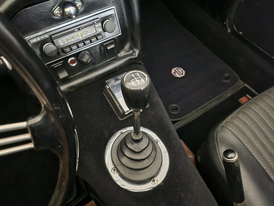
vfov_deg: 56.8
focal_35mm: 24
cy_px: 103
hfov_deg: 71.6
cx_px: 137
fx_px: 190
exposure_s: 1/9.99
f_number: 1.8
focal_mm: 5
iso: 1250
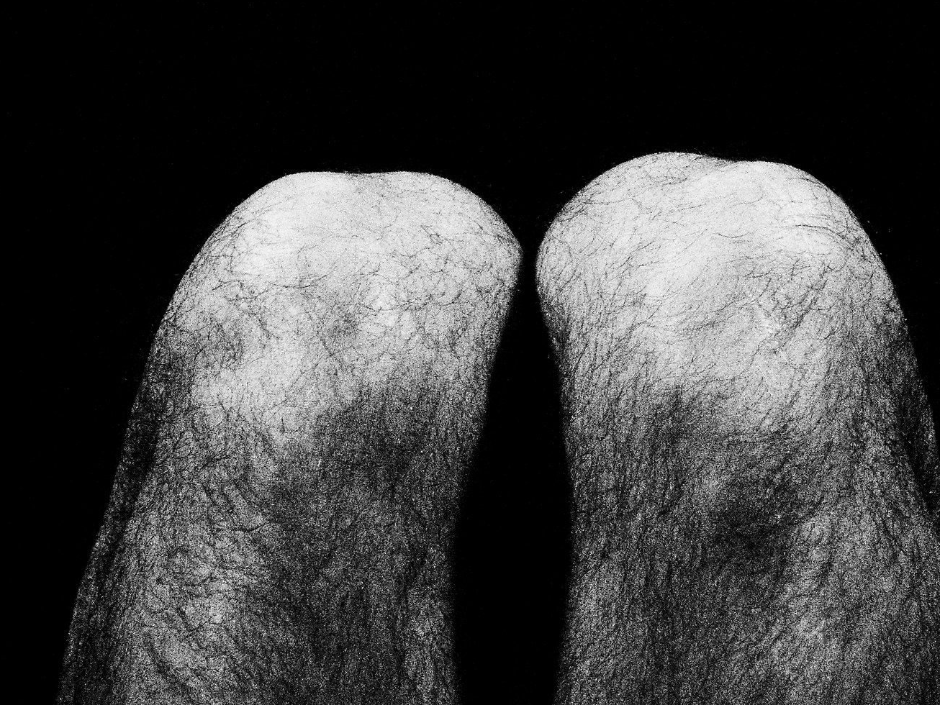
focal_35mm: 146
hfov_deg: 13.5
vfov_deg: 10.1
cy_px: 106
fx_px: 3962
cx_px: 550
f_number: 5.6
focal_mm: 55
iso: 1600
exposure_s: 1/60
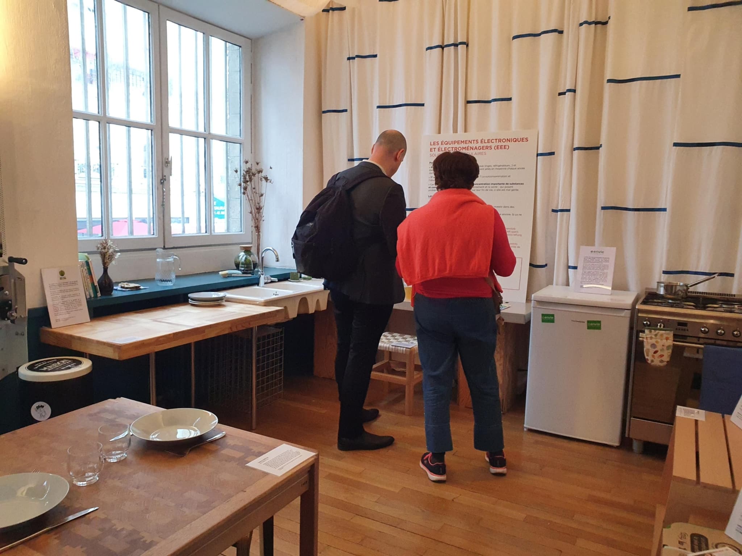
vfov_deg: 53.1
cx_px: 371
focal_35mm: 26
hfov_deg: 67.3
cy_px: 278
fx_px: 557
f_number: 2.4
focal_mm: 4.32
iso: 320
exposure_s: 1/50
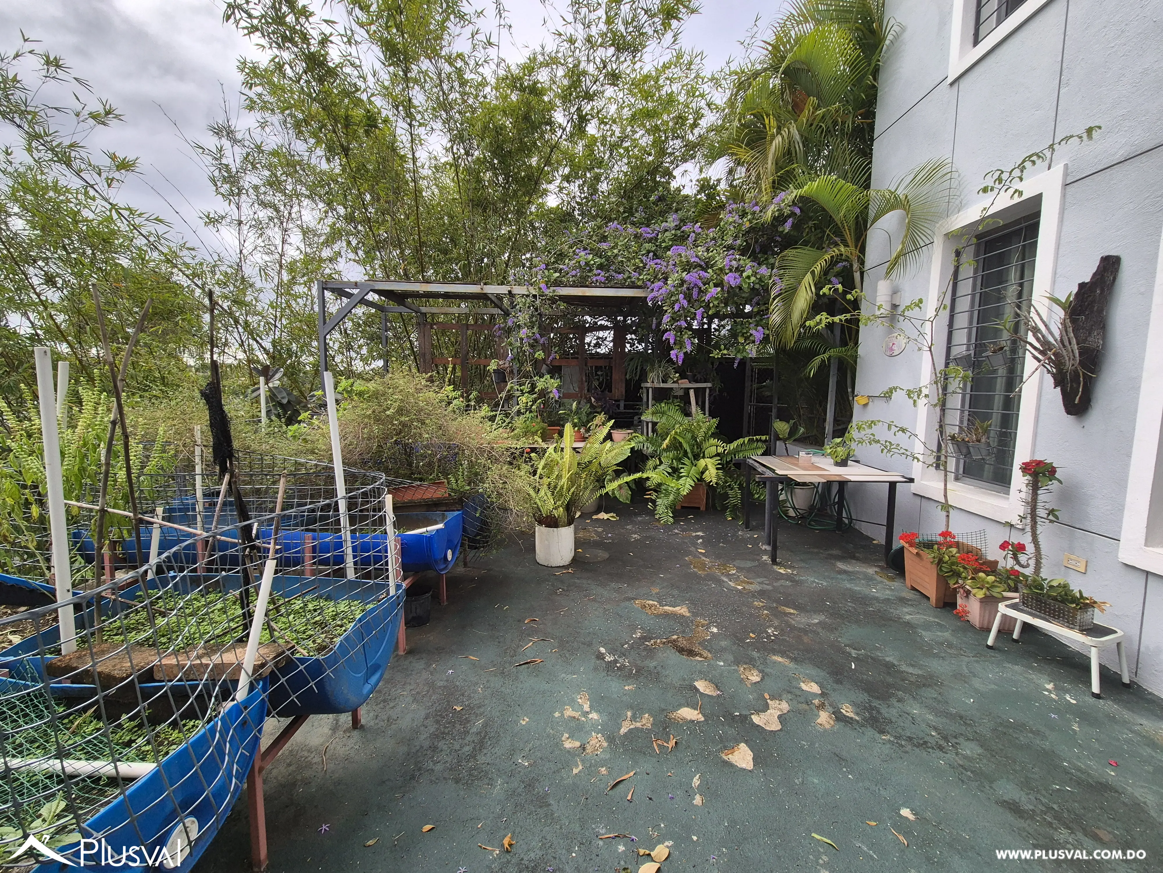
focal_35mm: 13
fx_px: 437
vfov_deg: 89.9
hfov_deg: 106.2
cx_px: 582
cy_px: 436
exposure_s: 1/1996
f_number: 2.2
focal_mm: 2.2
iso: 50
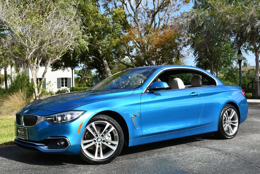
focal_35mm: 48
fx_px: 347
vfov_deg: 28.1
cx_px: 130
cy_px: 87
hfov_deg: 41.1
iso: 100
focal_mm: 24
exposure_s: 1/250
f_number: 8
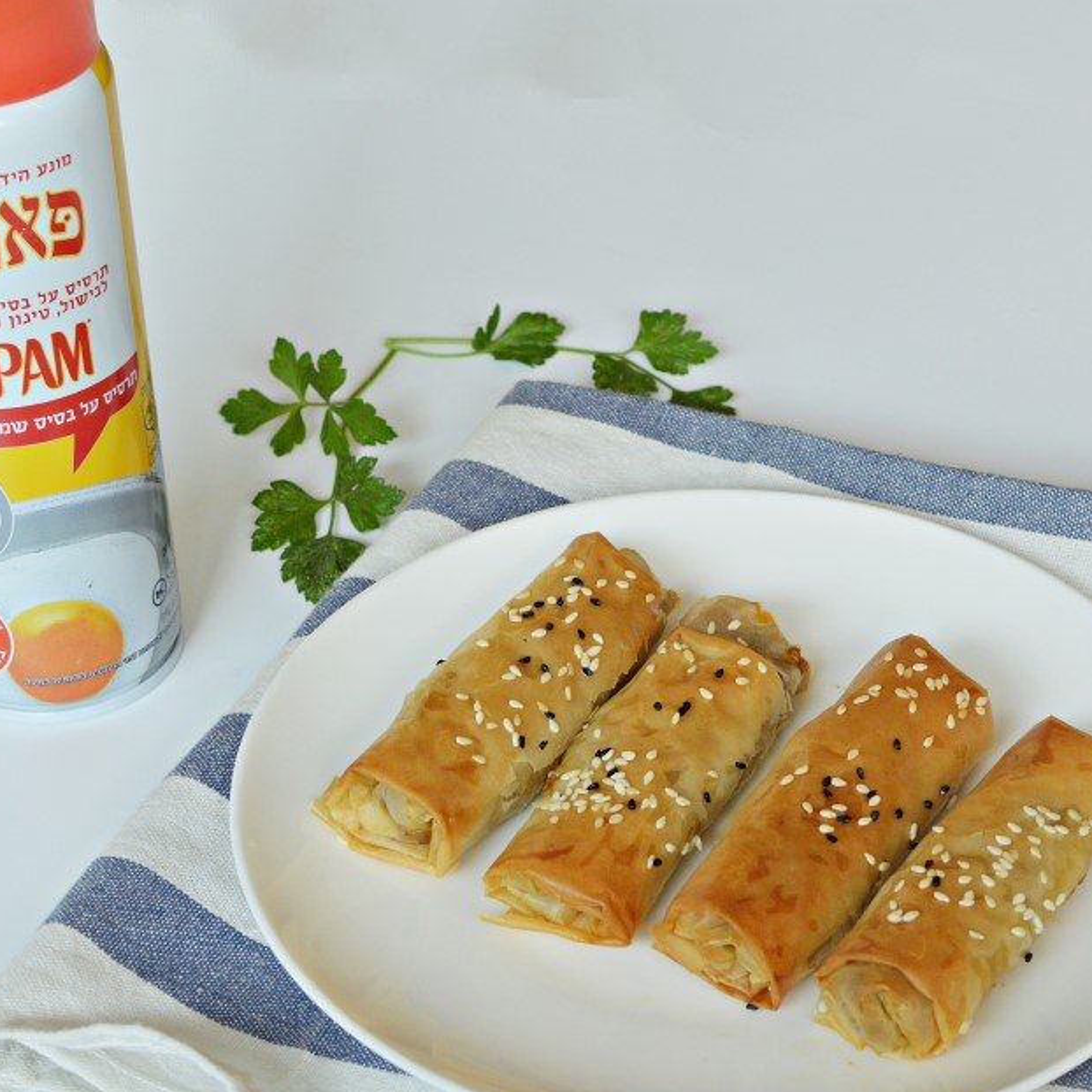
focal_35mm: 83
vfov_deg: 20.9
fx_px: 2955
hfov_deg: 20.9
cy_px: 600
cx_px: 686
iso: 400
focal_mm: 35
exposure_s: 1/80
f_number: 7.1
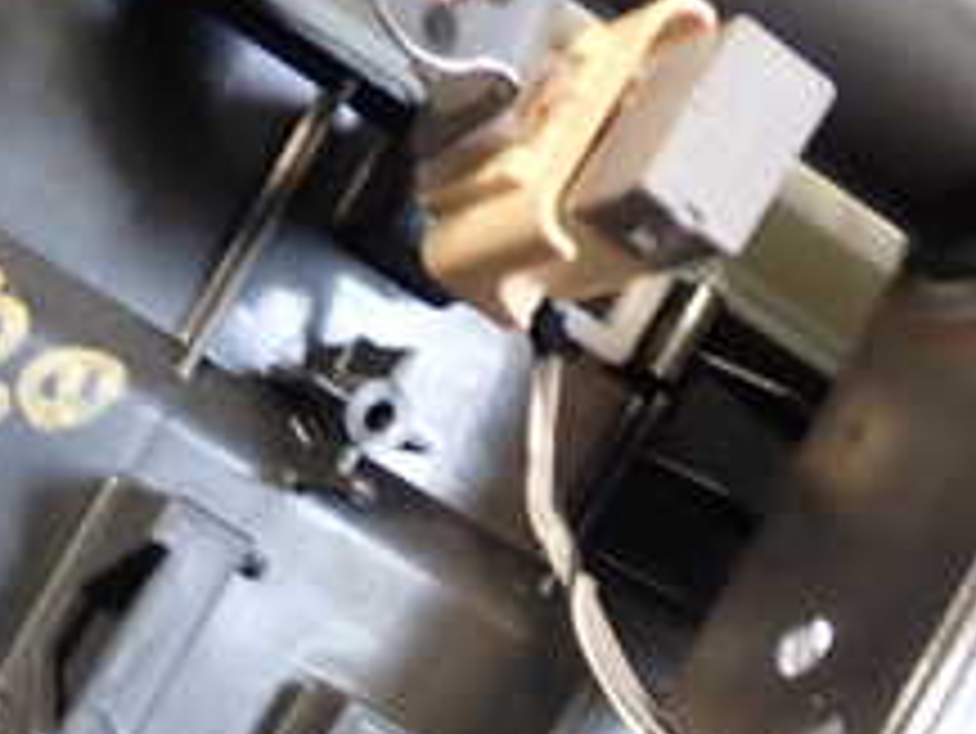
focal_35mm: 83
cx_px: -333
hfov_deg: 21.1
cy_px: 950
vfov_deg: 16.8
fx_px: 2341
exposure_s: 1/50
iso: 200
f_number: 2.3
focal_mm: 5.4
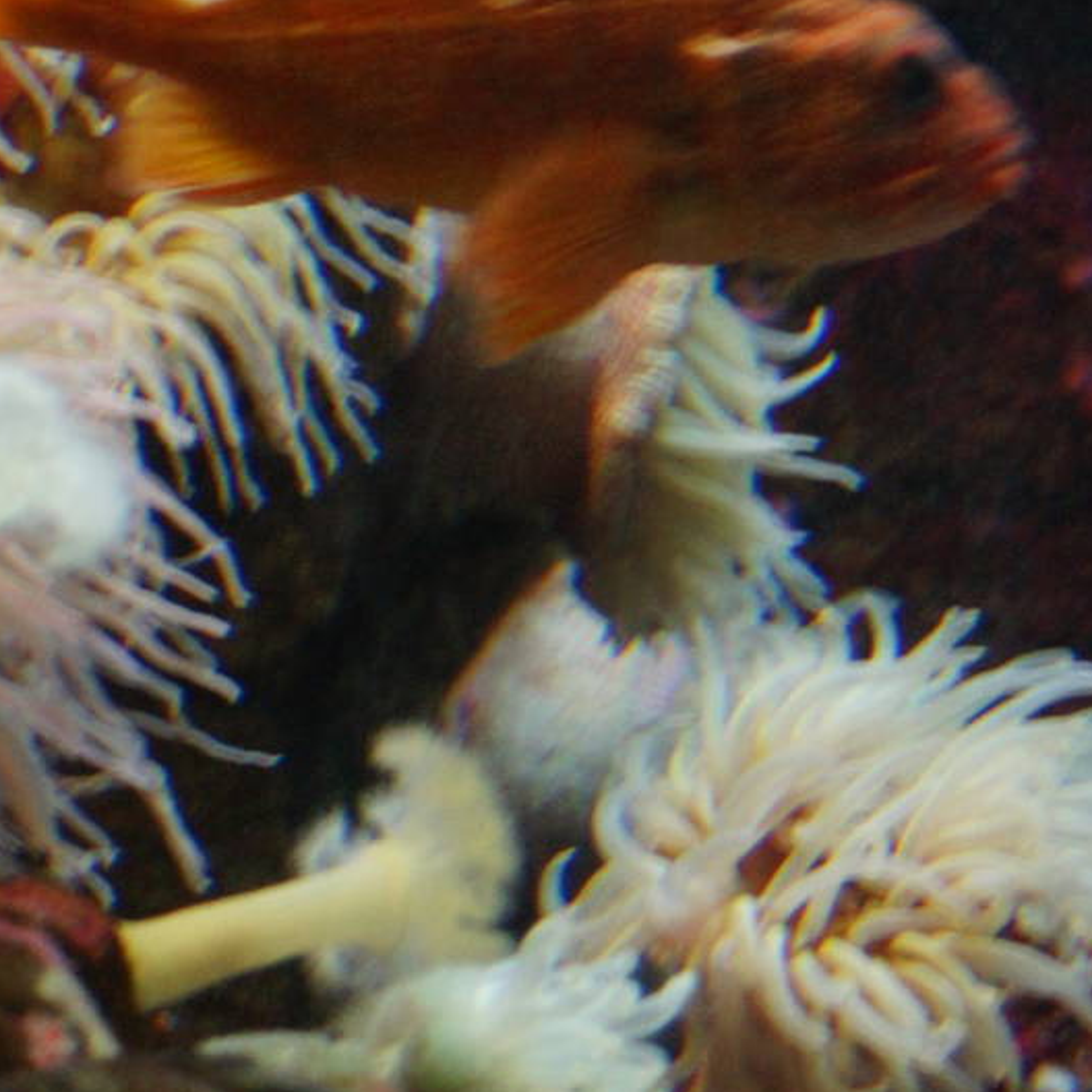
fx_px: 7577
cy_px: 57
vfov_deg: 8.2
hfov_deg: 8.2
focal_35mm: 212
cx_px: 906
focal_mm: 55
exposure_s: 1/20
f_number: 4
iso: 1600
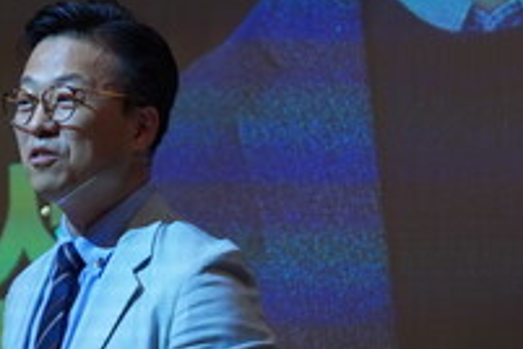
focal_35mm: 313
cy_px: 419
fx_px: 4547
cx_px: 273
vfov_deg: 4.4
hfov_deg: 6.6
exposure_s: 1/125
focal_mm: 70
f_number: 3.2
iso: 800
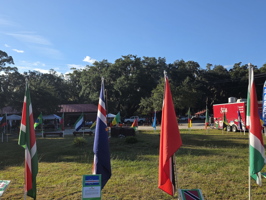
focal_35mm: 31
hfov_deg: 58.3
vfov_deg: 45.3
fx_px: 238
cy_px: 118
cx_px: 129
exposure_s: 1/4539
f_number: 1.7
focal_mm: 6.3
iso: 80
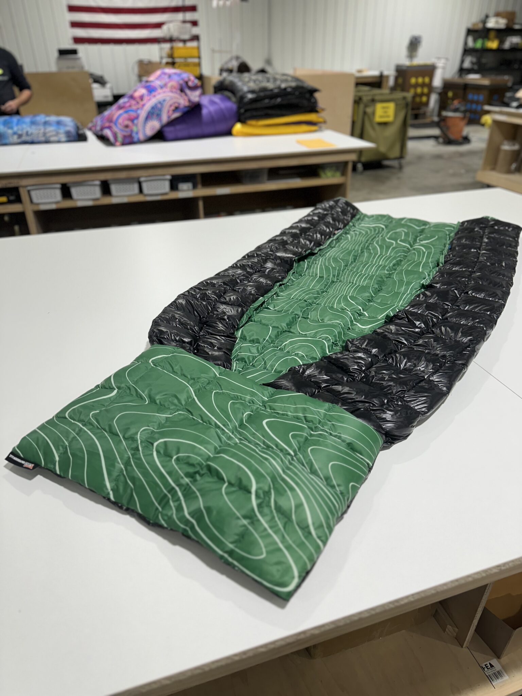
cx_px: 261
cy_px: 348
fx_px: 483
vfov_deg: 71.6
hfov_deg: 56.8
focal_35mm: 24
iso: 160
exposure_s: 1/120
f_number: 1.78
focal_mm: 6.86
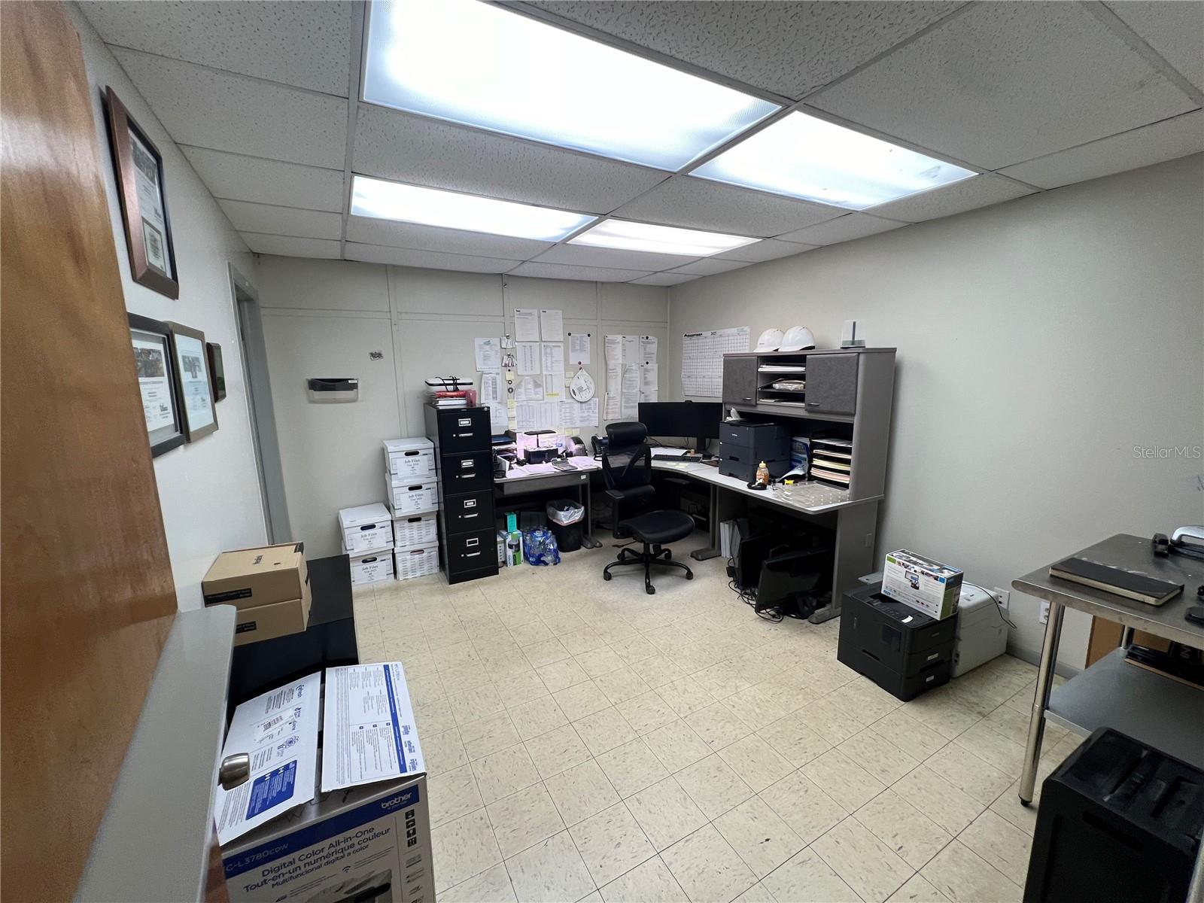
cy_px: 452
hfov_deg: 106.2
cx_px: 602
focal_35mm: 13
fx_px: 452
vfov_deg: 89.9
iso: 100
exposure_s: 1/120
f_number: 1.8
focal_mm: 1.57
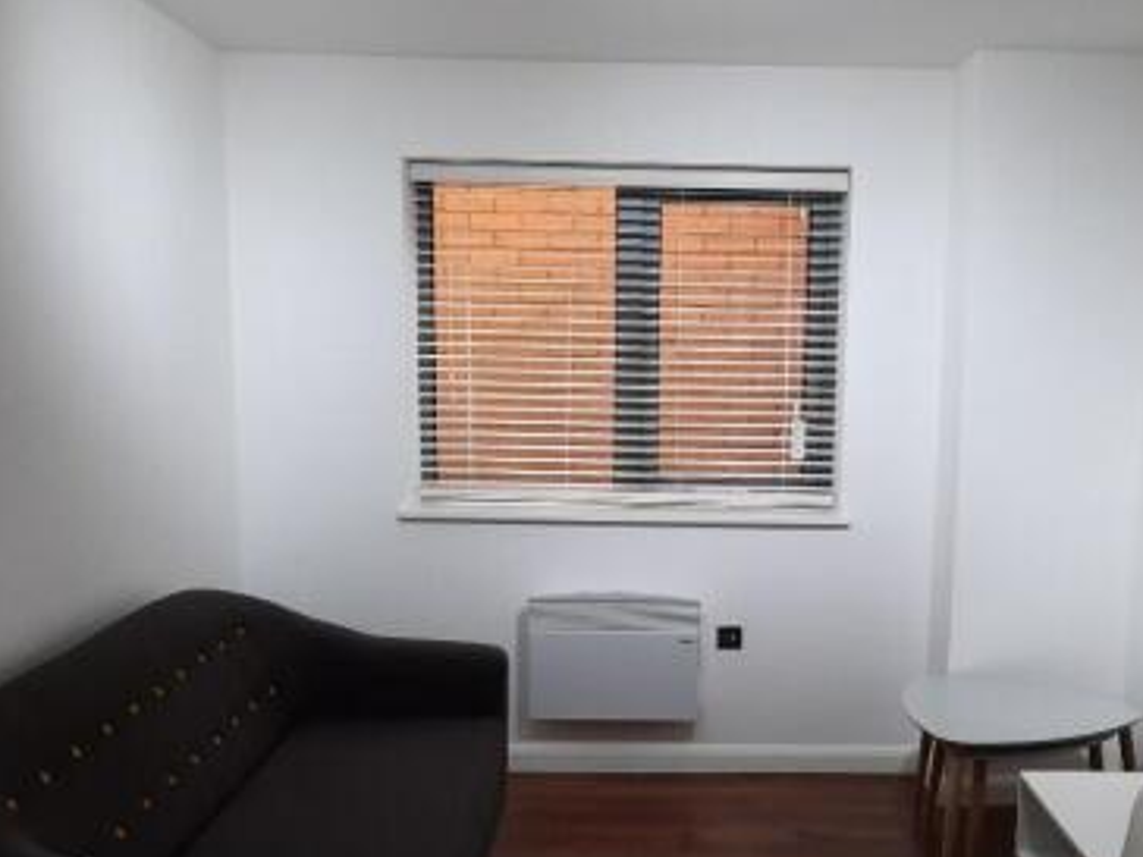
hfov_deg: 46.5
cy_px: 523
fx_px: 1321
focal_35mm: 40
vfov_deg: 35.8
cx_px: 683
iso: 100
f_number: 2
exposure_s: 1/50
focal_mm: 4.6
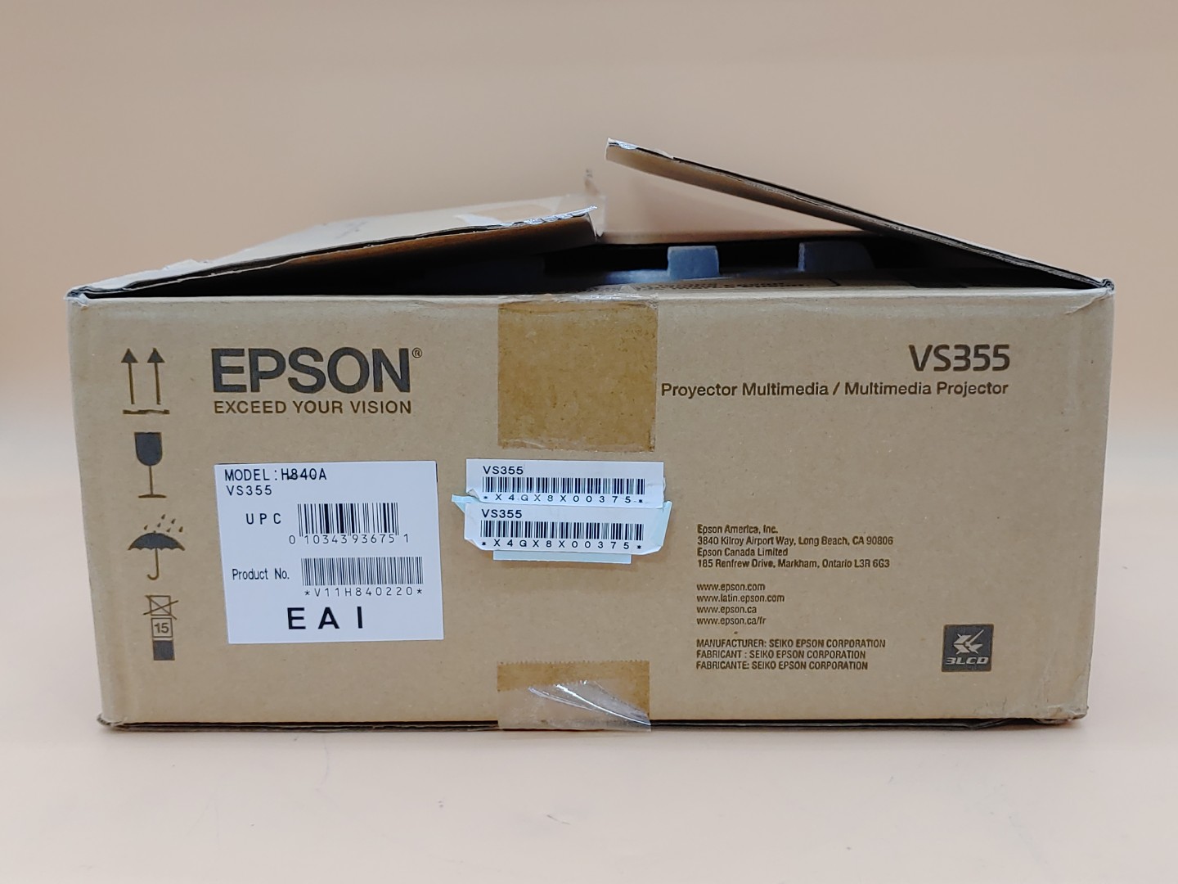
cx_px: 589
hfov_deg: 45.8
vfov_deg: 35.1
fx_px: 1395
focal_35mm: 41
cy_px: 442
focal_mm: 4.36
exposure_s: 1/120
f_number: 1.8
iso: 50
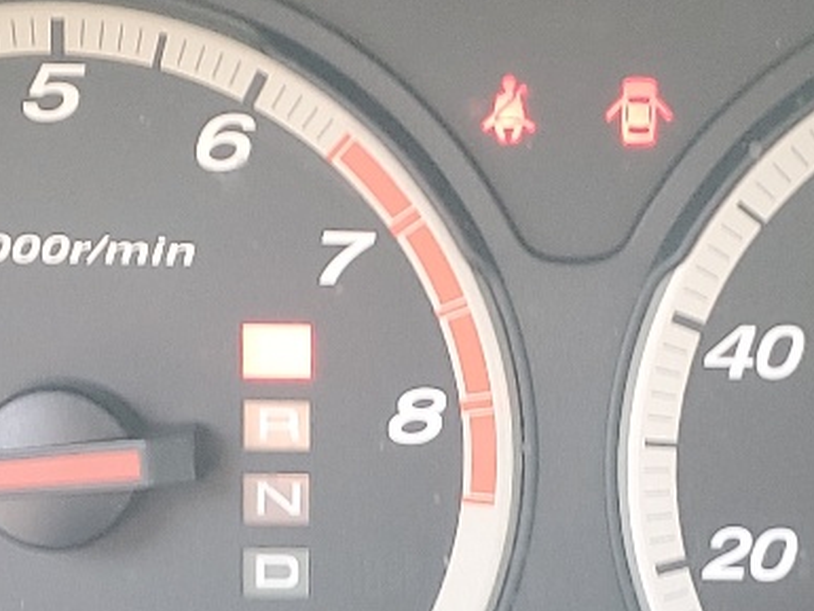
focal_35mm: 108
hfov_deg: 18.1
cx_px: 565
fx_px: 2540
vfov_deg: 13.7
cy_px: 476
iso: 82
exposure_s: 1/60.2
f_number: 1.5
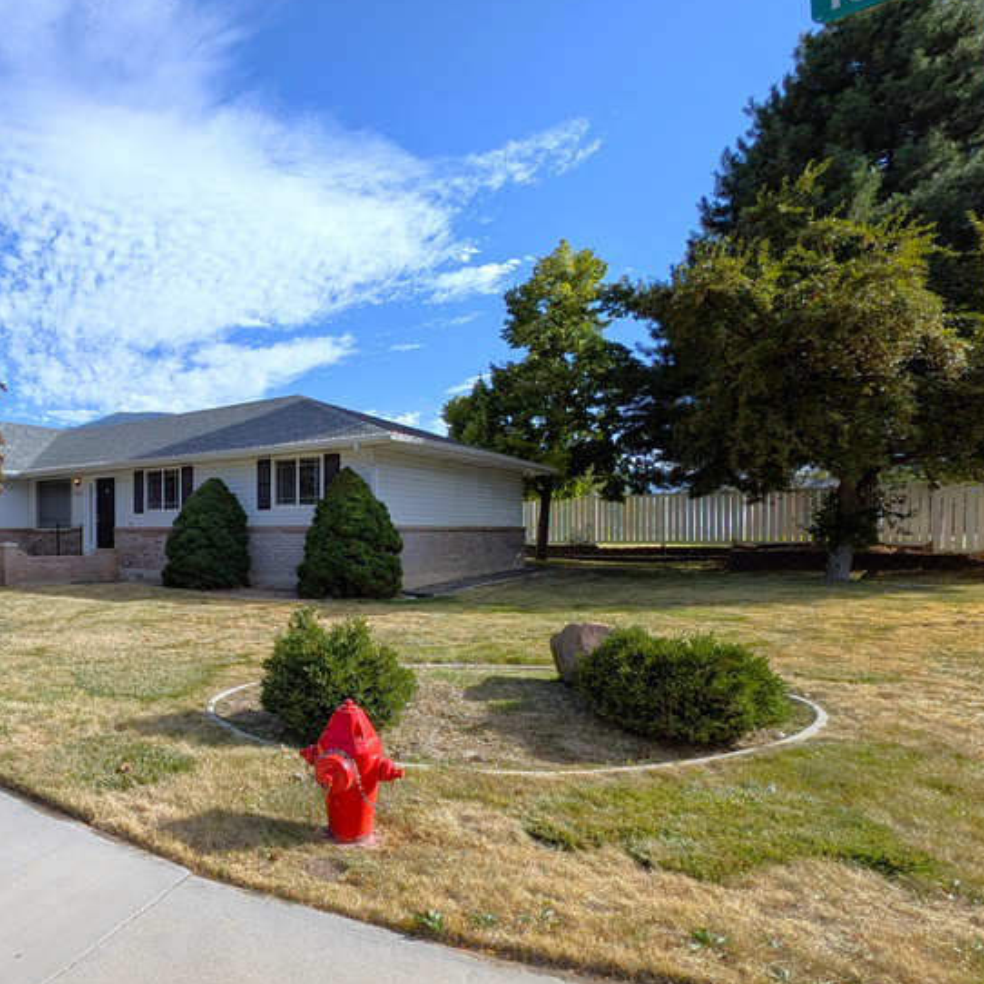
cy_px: 541
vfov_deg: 74.6
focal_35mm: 20
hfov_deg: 65.7
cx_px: 154
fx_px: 643
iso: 43
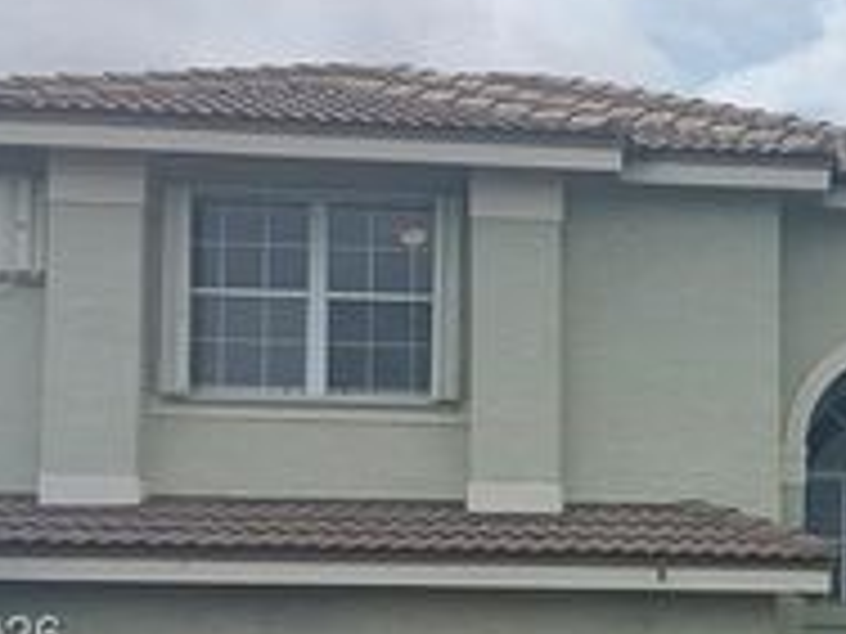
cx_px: 1152
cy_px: 641
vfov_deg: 18.8
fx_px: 1857
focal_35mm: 76
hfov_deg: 22.5
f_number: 1.8
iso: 25
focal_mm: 5.23
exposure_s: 1/1373
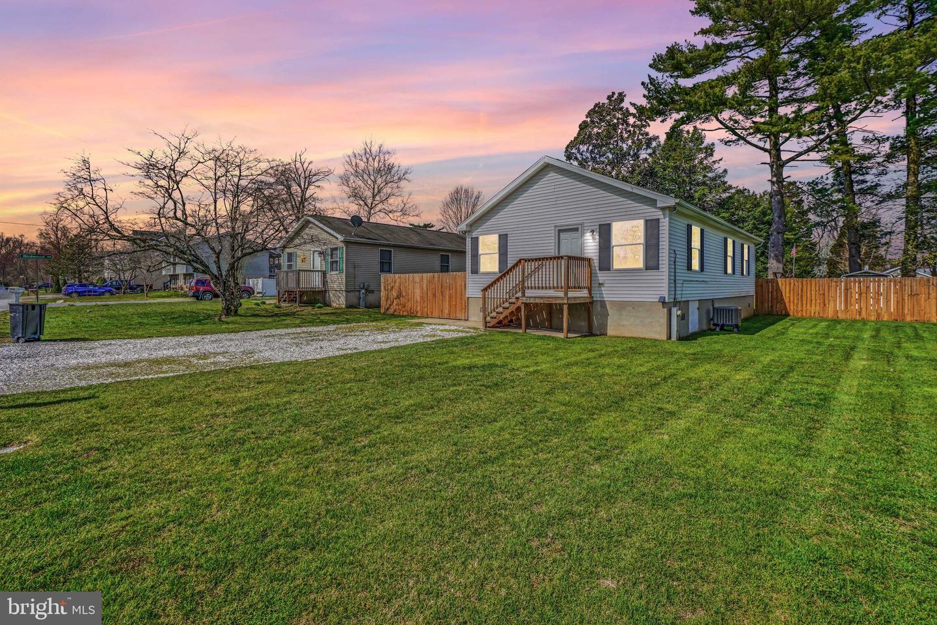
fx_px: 416
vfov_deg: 73.7
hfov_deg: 96.7
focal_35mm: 16
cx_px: 468
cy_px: 312
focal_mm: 16
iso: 320
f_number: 7.1
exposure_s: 1/8000
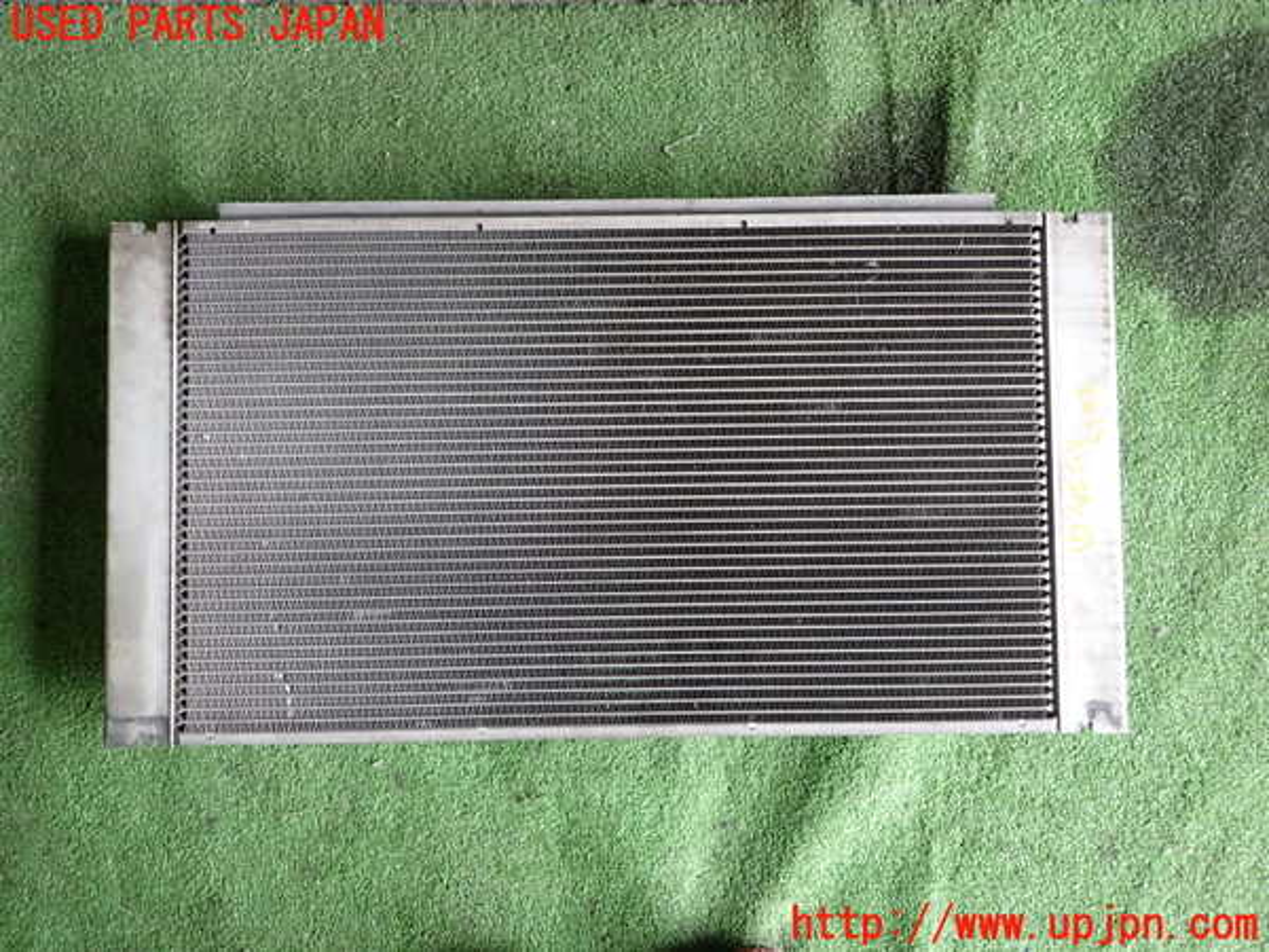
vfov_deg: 54.9
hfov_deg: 69.4
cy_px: 476
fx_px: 916
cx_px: 634
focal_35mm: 25
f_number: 2
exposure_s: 1/40
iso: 200
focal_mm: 4.5
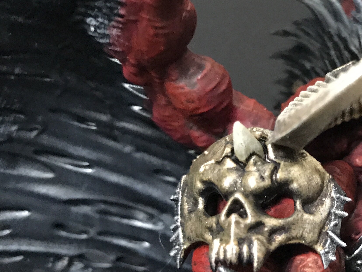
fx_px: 711
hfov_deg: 26.7
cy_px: 215
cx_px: 381
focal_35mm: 68
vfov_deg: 21.4
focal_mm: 3.99
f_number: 1.8
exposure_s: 1/6
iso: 100
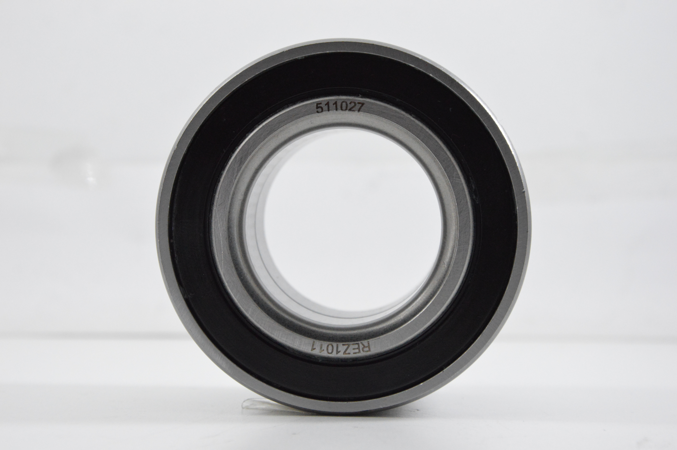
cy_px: 225
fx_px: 1973
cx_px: 338
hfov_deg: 19.5
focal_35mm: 105
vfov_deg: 13.0
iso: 3200
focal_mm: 70
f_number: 8
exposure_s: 1/100
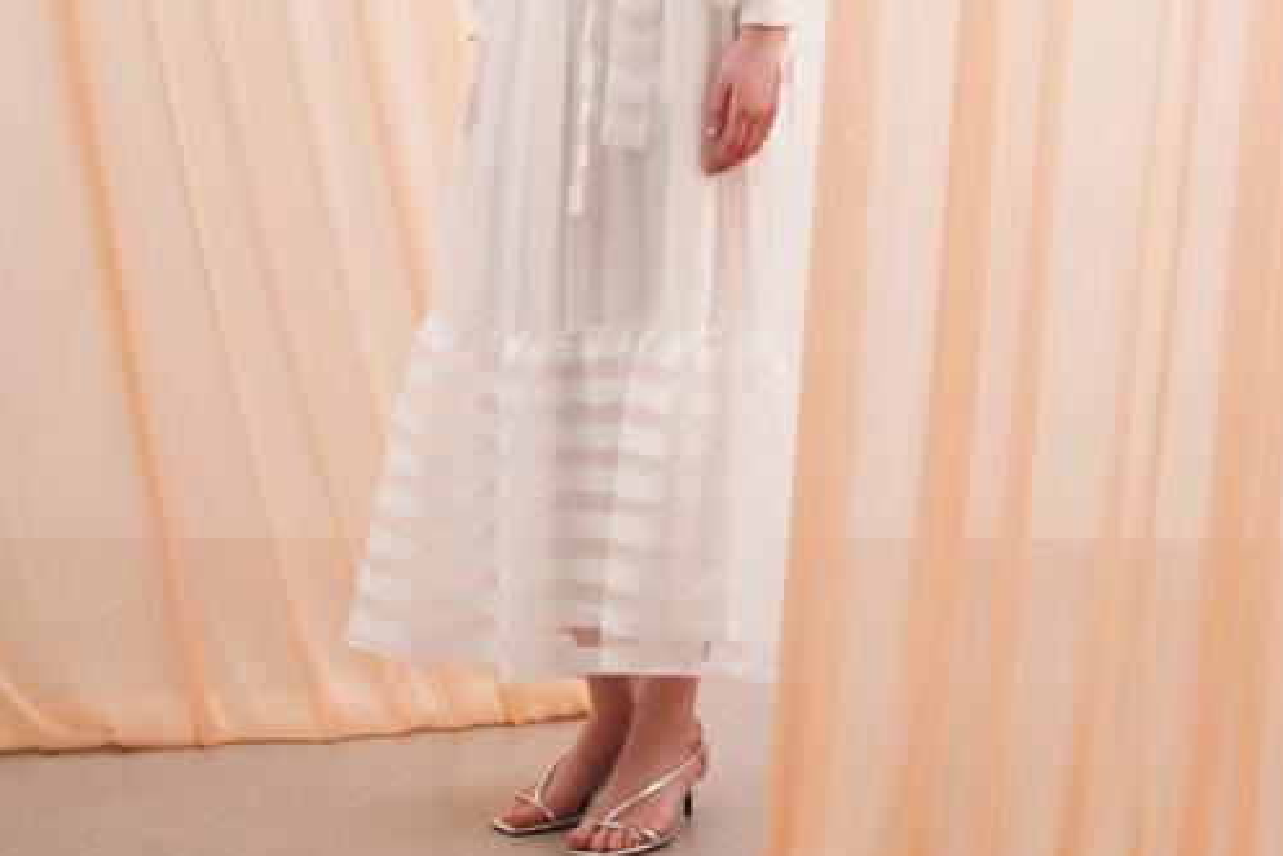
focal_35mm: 71
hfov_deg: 28.4
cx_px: 644
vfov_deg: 18.8
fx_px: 2531
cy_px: 39
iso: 400
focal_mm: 47
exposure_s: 1/160
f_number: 11
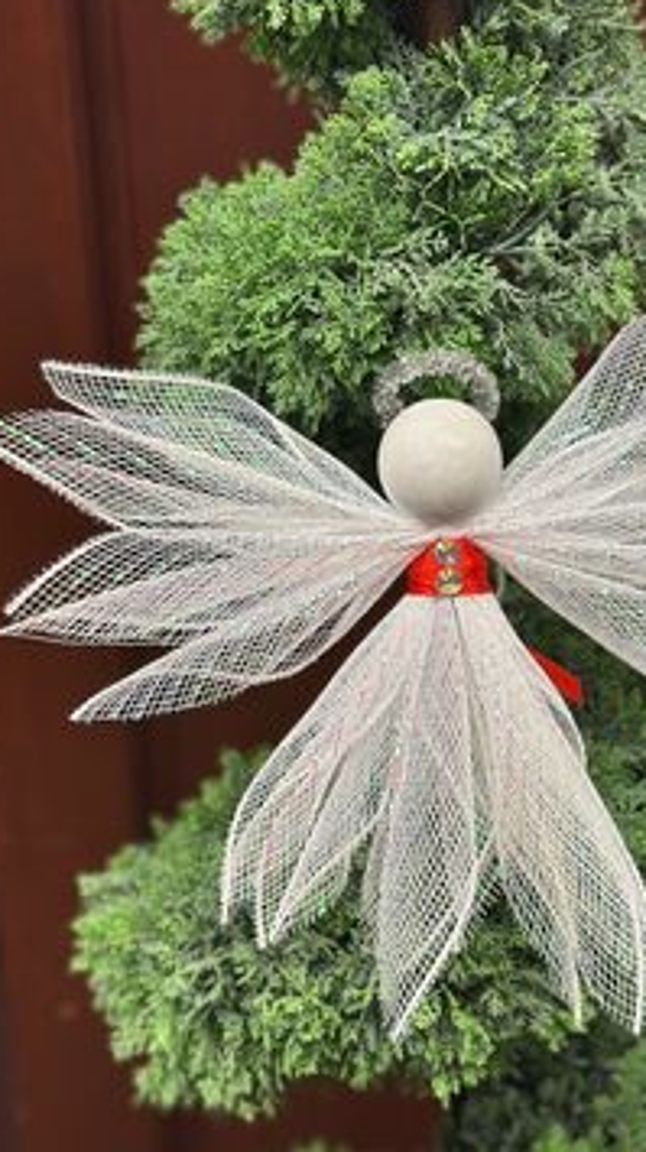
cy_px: 610
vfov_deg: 35.5
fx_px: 1801
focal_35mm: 59
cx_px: 441
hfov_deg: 20.2
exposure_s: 1/60
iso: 100
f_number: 1.78
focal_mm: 6.86
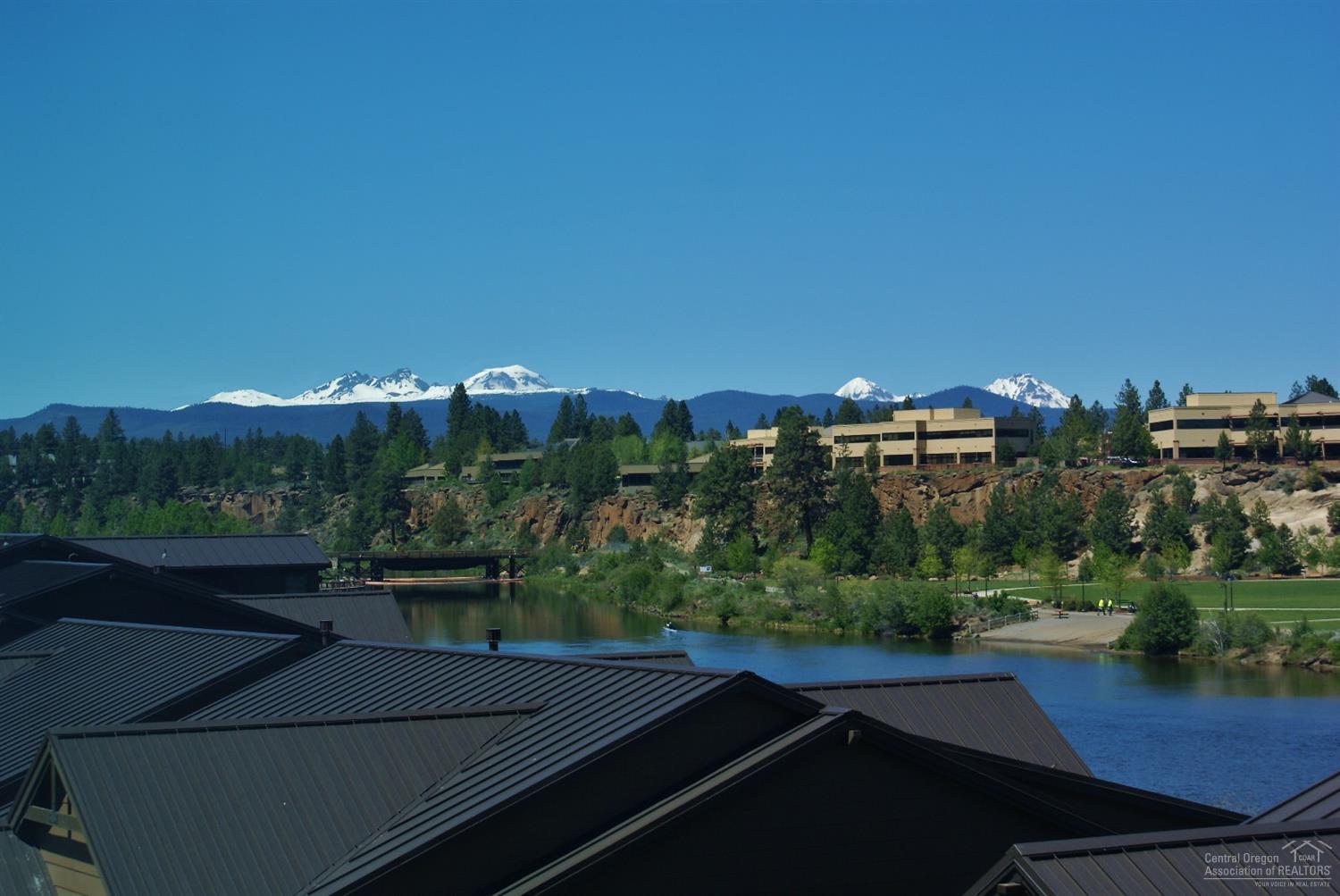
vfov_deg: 18.2
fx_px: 2794
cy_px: 448
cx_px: 670
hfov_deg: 27.0
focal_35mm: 75
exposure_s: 1/640
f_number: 5.6
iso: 100
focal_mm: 50
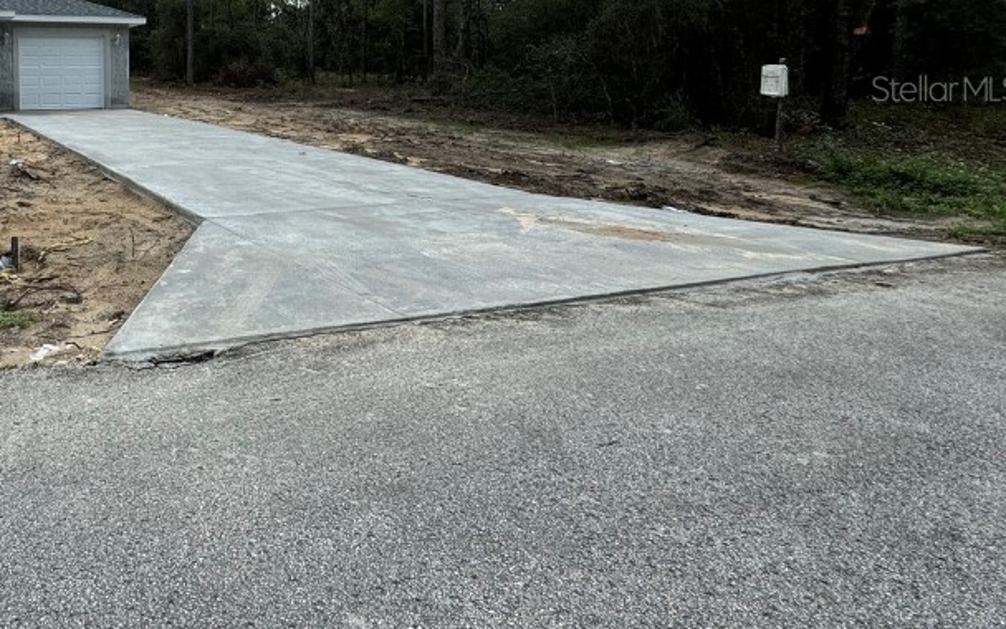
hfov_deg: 65.0
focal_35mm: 25
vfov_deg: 45.6
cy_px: 88
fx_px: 685
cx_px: 180
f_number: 2.2
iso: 50
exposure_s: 1/1506
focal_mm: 2.22
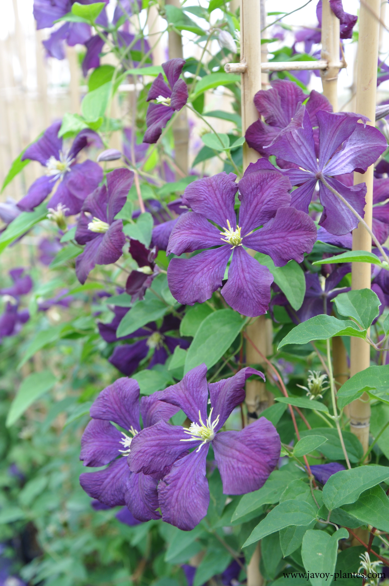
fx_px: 926
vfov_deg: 35.1
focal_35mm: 57
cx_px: 194
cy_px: 293
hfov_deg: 23.7
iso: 200
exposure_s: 1/50
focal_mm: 38
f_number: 8
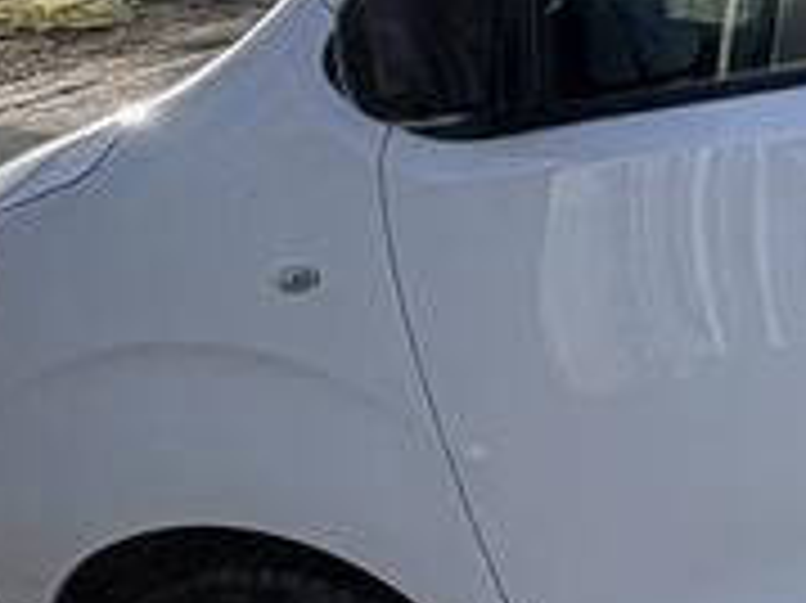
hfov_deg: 18.2
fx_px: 1629
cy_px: -18
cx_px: 1626
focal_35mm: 70
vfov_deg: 20.2
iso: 50
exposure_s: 1/968
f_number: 2.2
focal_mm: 2.22
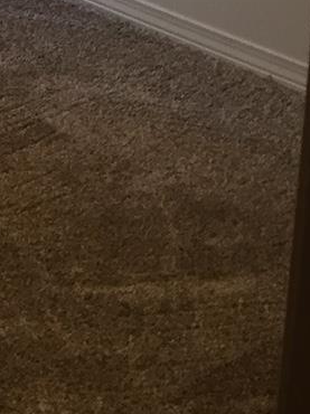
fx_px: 1530
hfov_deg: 10.4
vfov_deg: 14.1
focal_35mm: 128
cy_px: -275
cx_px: -354
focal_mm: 4.15
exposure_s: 1/30
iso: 80
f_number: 2.2
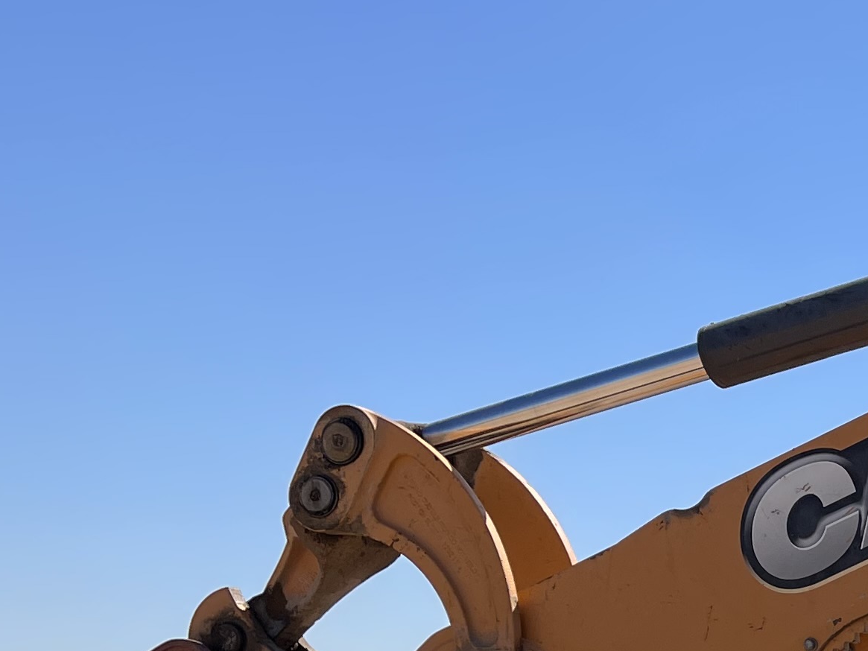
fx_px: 2257
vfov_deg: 15.6
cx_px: 1340
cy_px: 834
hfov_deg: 18.9
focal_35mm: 90
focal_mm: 5.1
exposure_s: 1/4049
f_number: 1.6
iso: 32
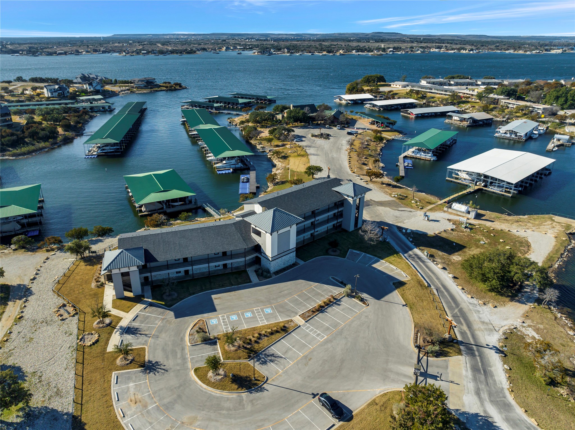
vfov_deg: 56.8
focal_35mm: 24
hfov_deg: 71.6
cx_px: 288
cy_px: 215
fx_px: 398
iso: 130
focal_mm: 12.29
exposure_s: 1/1600
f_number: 2.8
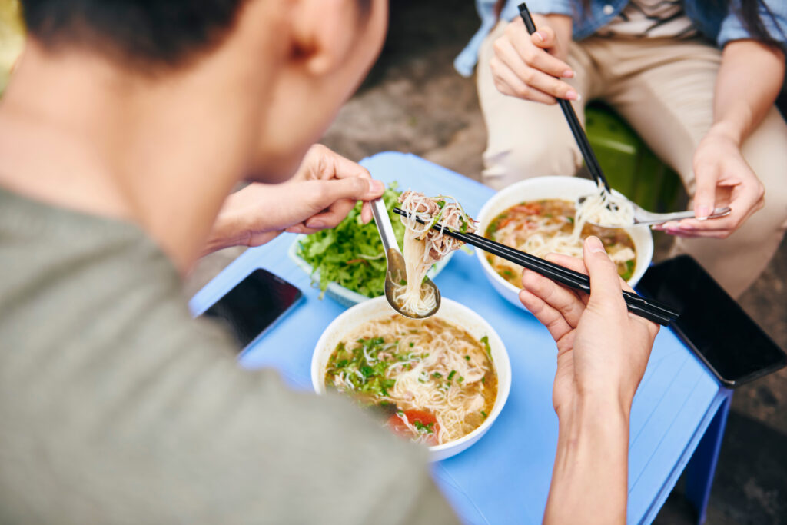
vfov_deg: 33.4
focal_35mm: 40
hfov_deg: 48.5
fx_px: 875
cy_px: 262
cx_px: 394
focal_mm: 40
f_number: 2.8
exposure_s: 1/160
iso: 100
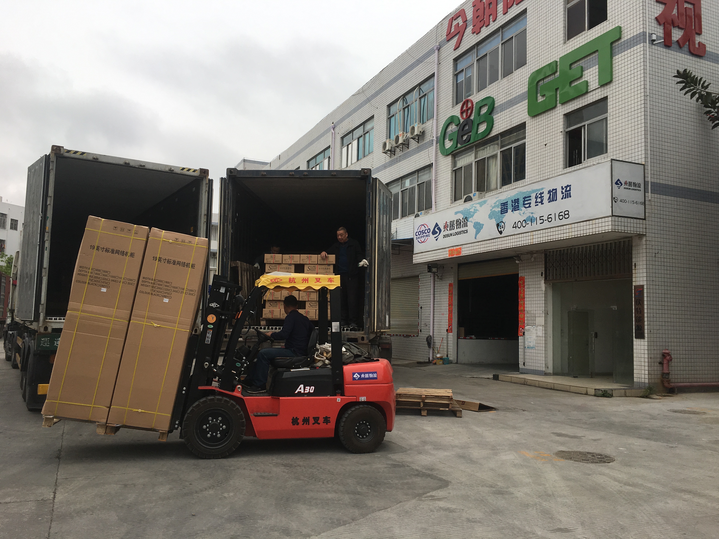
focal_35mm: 29
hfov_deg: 61.7
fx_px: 602
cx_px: 360
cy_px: 270
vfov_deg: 48.2
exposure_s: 1/754
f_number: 2.2
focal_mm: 4.15
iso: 25
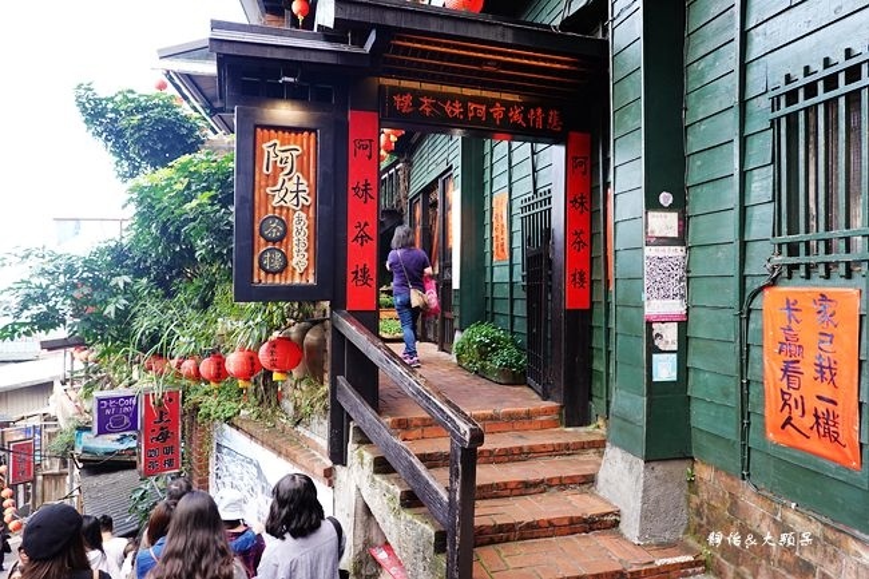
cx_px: 434
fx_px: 579
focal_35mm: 24
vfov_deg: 53.1
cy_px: 290
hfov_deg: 73.8
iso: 125
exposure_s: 1/40
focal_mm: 9
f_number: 2.8
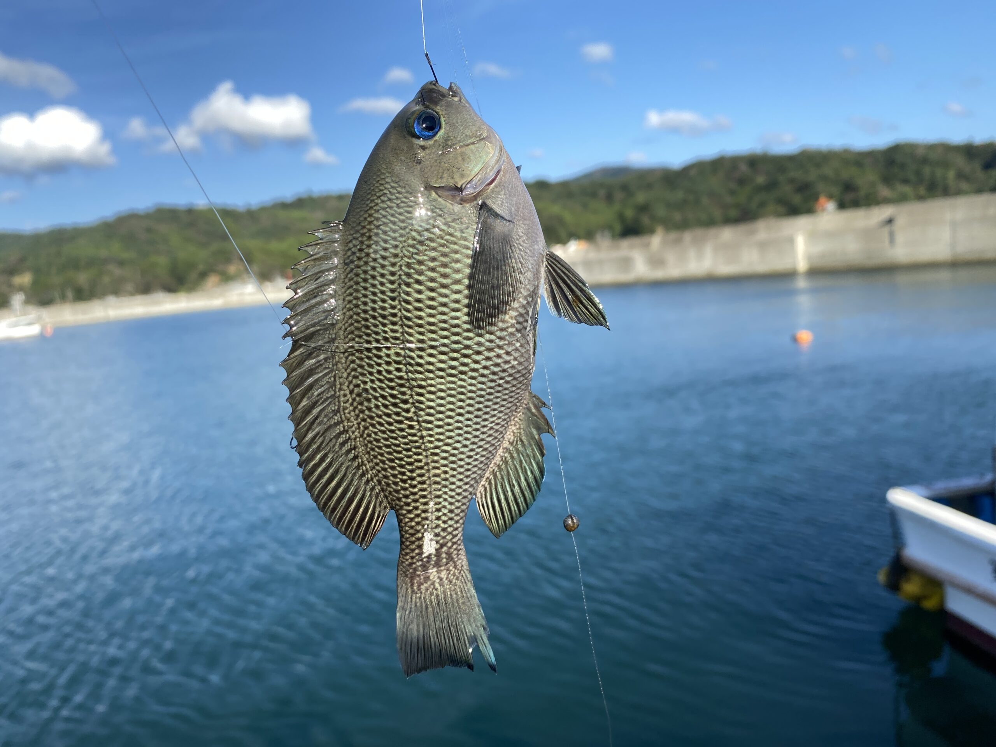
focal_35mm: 26
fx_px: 748
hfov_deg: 67.3
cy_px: 374
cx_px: 498
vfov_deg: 53.1
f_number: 1.8
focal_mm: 4.25
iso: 32
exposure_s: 1/2066
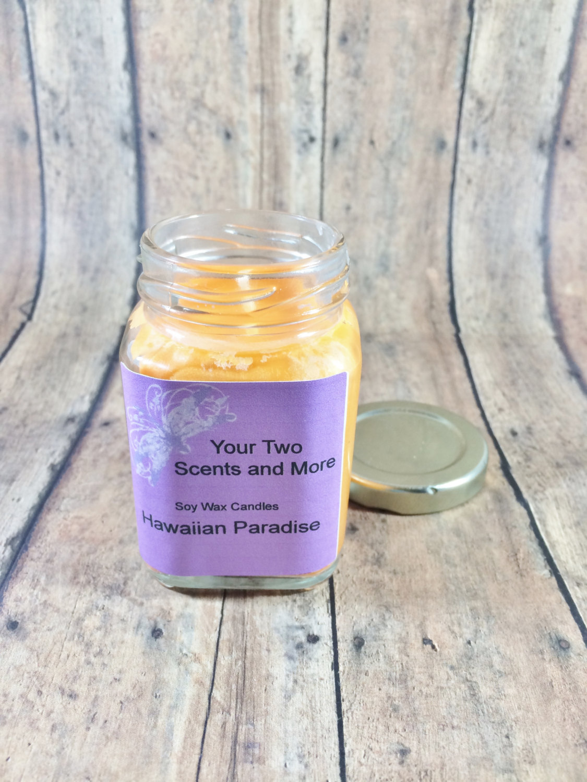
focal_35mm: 29
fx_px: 656
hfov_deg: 48.2
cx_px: 294
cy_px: 391
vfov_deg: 61.7
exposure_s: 1/40
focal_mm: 4.15
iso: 40
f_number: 2.2
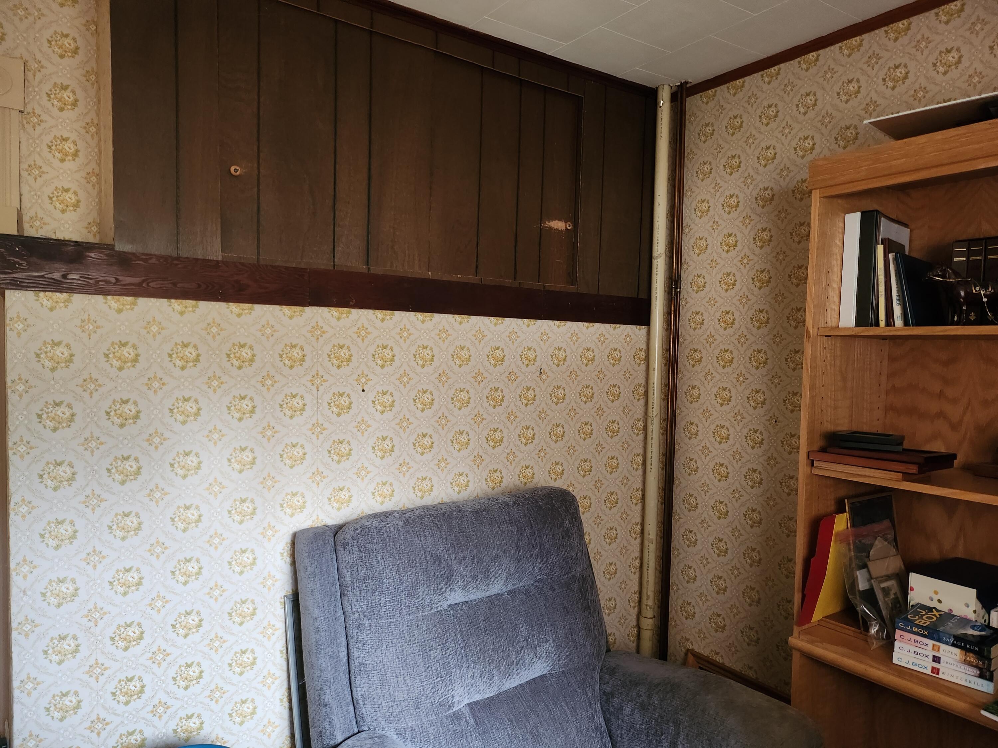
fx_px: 692
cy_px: 374
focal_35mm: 24
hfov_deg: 71.6
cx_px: 499
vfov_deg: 56.8
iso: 640
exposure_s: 1/30
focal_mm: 5
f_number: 1.8
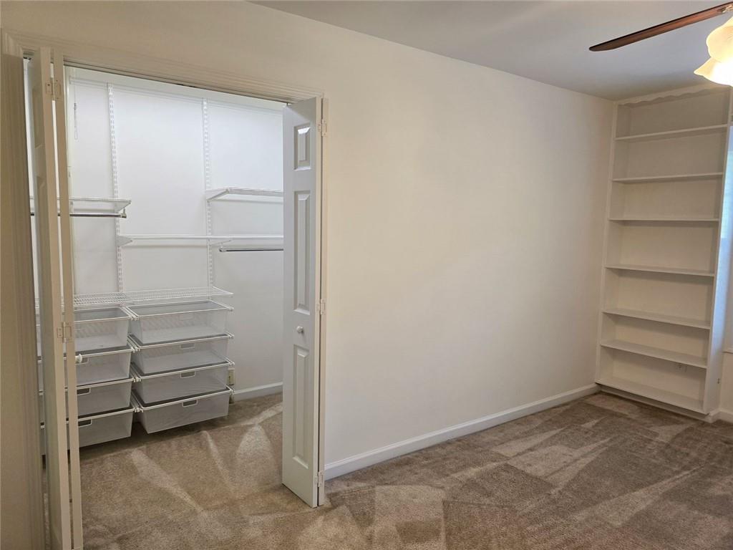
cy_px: 275
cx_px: 366
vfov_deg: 58.9
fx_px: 487
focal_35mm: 23
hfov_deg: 73.9
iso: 160
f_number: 1.7
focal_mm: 6.3
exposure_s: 1/120
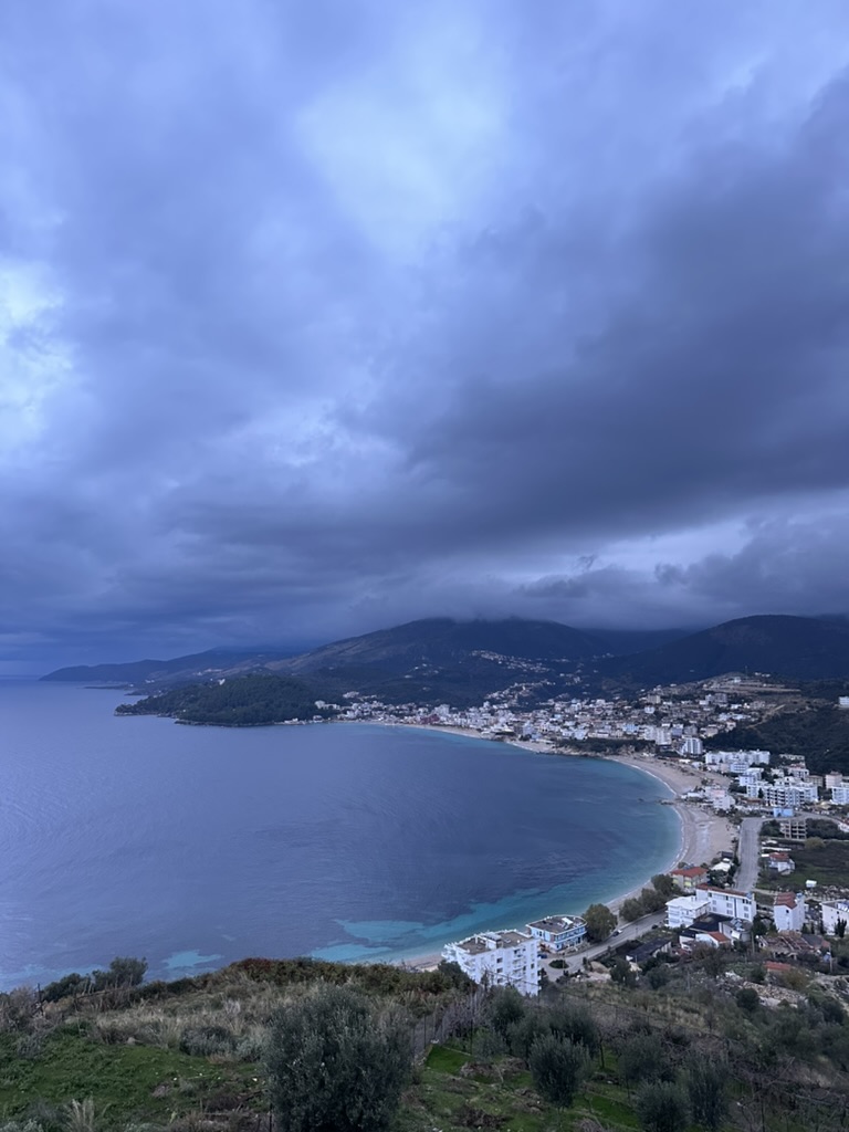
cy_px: 566
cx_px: 424
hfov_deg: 56.8
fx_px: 785
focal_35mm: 24
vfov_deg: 71.6
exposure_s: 1/60
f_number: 1.78
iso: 640
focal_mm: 6.86
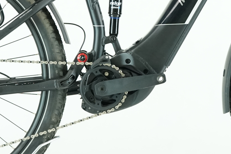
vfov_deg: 8.2
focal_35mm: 167
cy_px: 2
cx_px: 144
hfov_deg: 12.3
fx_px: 1071
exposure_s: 1/200
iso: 2500
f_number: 5
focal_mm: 56
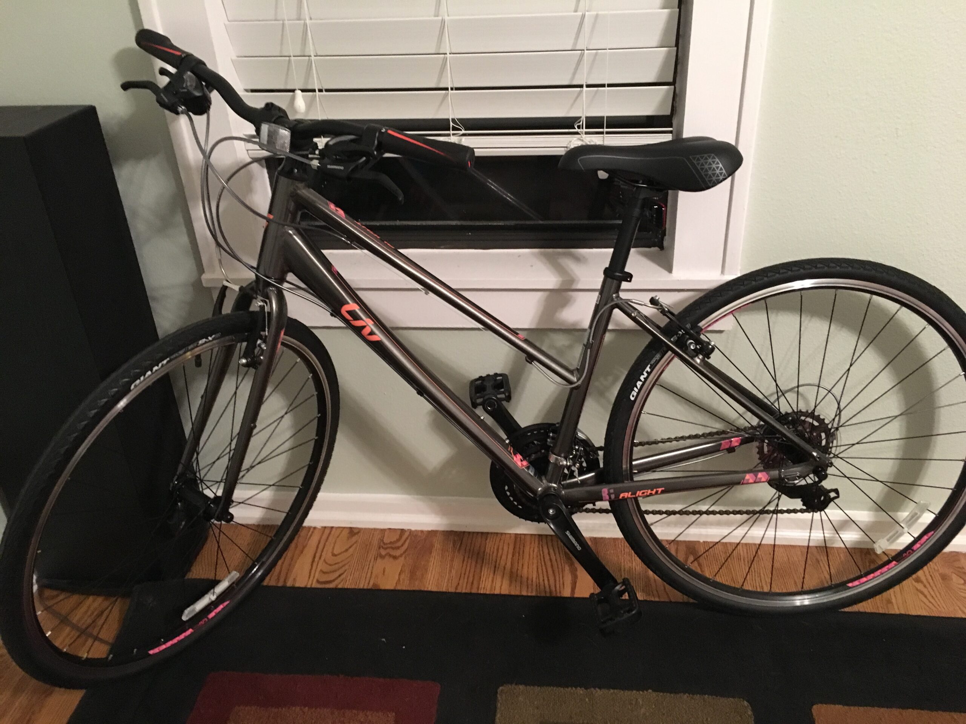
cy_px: 362
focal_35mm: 29
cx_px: 483
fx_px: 809
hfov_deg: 61.7
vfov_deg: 48.2
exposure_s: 1/15
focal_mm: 4.15
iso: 250
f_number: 2.2
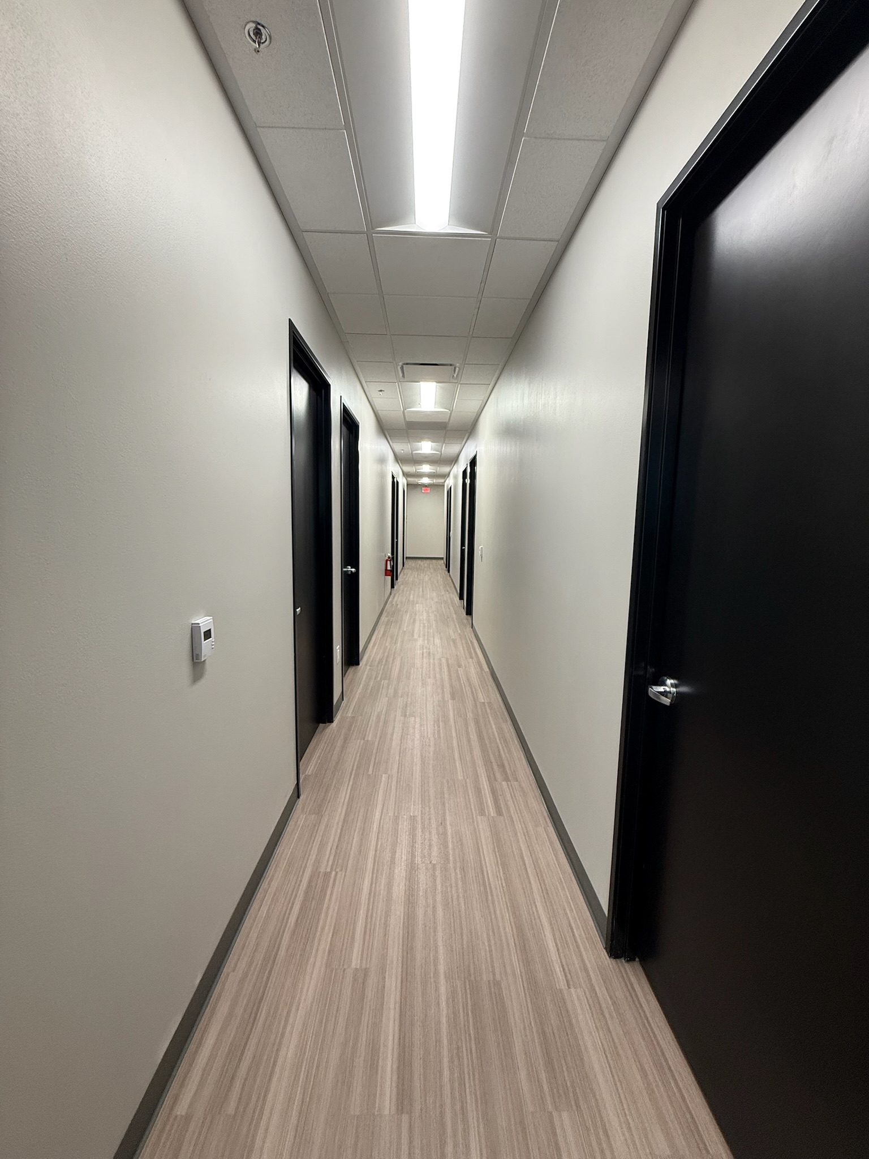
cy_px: 580
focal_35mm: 14
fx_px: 469
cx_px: 434
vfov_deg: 102.1
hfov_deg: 85.7
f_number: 2.2
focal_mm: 2.22
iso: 160
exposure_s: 1/99
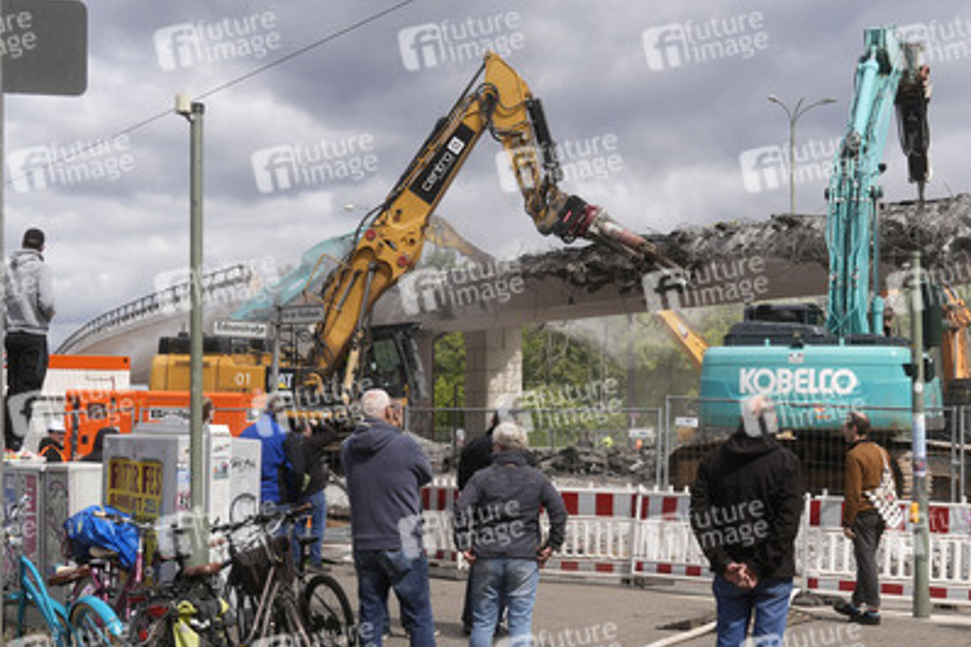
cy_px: 347
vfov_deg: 26.5
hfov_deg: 38.9
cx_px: 494
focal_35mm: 51
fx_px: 1375
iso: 100
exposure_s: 1/640
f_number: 6.3
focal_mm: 30
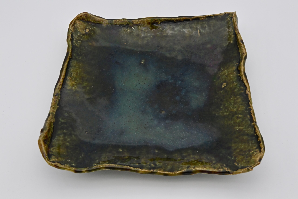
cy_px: 100
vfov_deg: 28.1
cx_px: 149
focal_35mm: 48
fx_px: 397
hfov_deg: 41.1
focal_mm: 48
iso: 3200
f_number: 22
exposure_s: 1/250
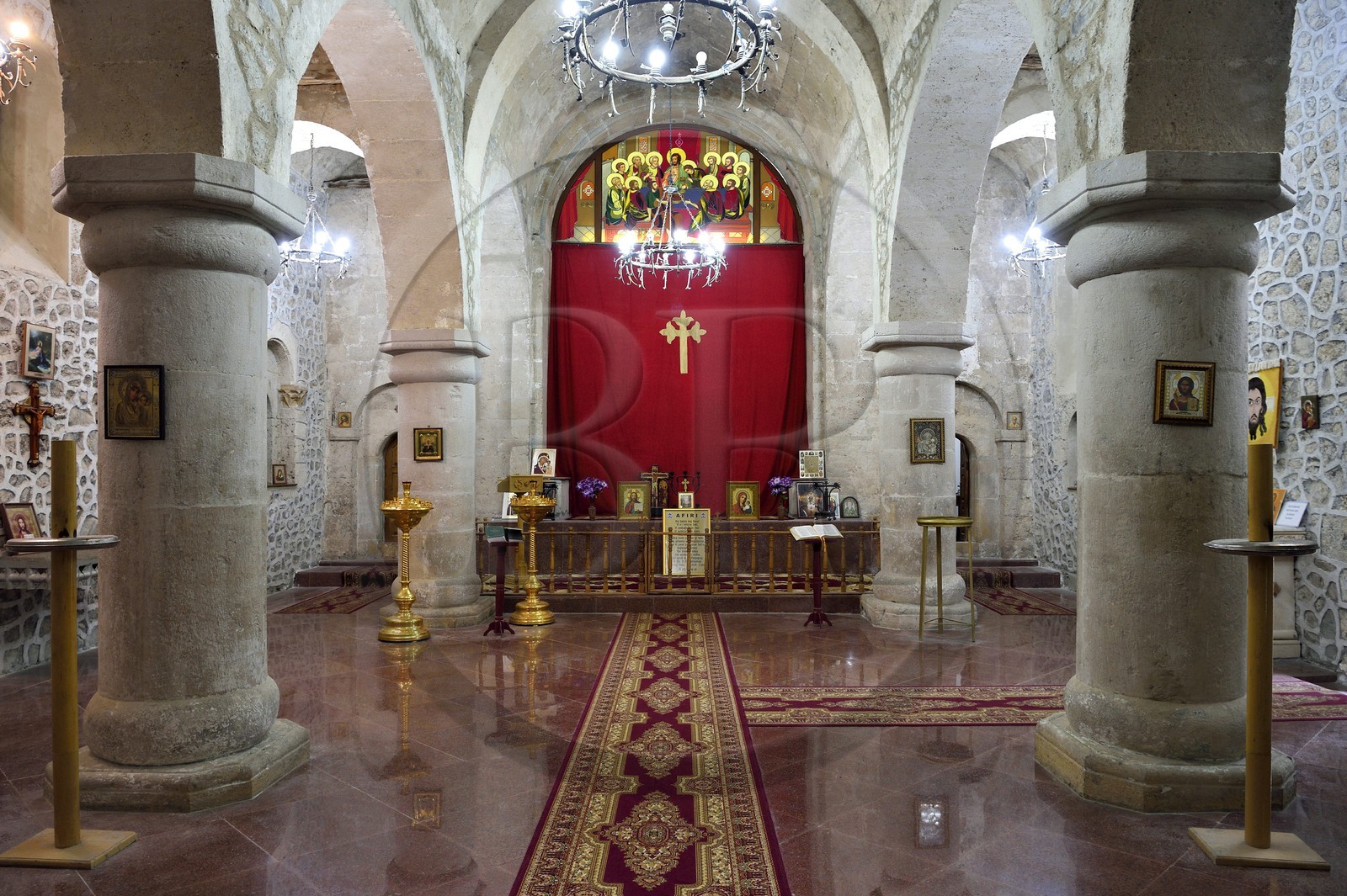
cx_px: 674
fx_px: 897
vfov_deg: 53.1
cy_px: 448
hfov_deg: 73.8
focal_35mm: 24
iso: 800
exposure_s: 1/8
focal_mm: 24
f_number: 5.6
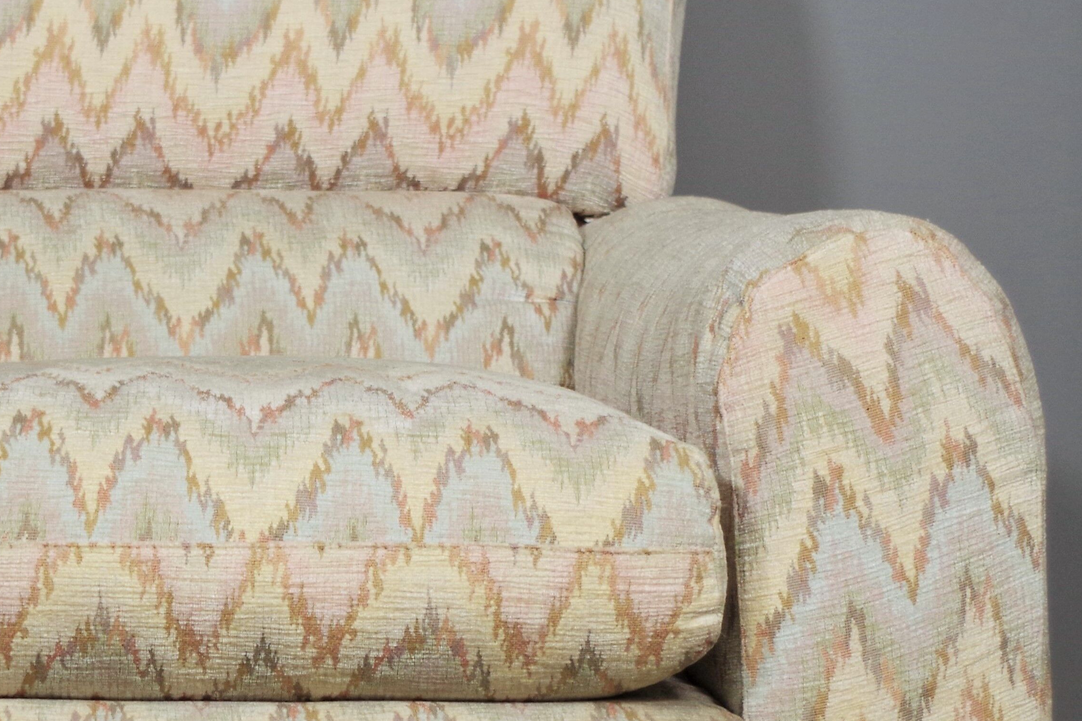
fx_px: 2795
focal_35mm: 93
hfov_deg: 21.6
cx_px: 185
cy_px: 362
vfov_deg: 14.7
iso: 400
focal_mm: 24.38
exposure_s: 1/60
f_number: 4
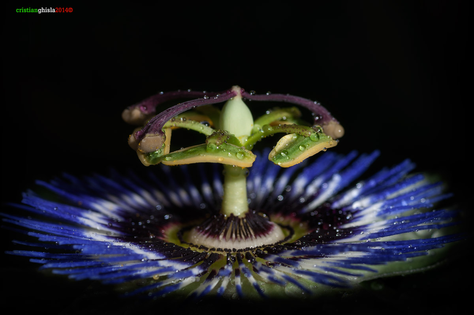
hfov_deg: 15.2
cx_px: 237
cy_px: 158
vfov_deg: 10.1
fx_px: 1775
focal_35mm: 135
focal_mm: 90
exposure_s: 1/160
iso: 200
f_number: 10
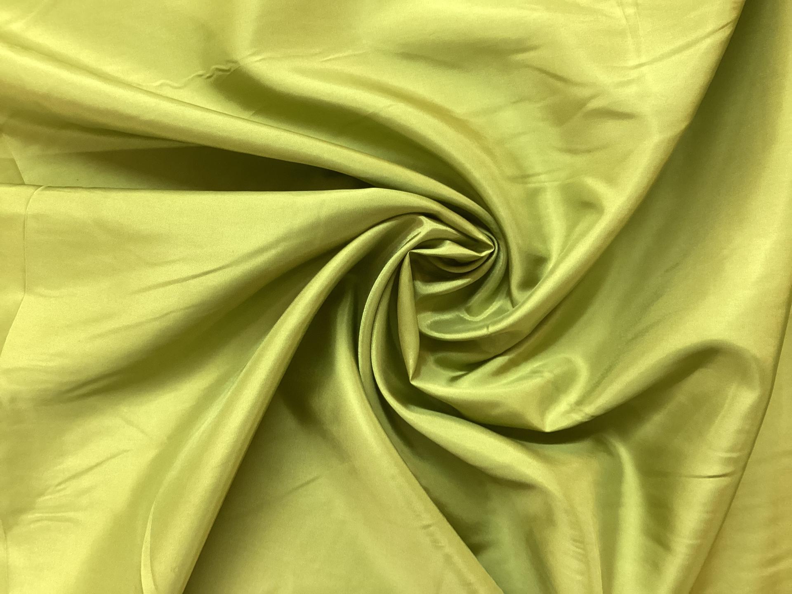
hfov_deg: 58.4
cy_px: 297
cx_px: 396
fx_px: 709
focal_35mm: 31
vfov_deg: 45.4
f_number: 2.4
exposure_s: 1/50
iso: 200
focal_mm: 3.3
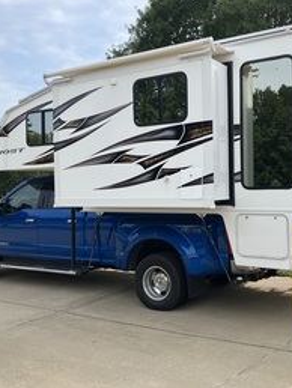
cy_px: 193
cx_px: 187
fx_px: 427
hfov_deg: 37.5
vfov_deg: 48.9
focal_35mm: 38
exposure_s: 1/1567
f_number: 1.8
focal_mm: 3.99
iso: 32
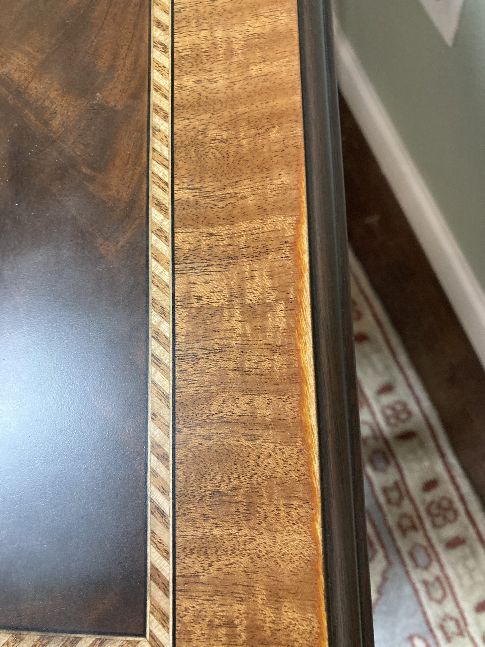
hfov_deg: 49.7
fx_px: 523
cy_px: 324
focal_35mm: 28
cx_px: 242
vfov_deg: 63.4
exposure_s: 1/40
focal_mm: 3.99
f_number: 1.8
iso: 250
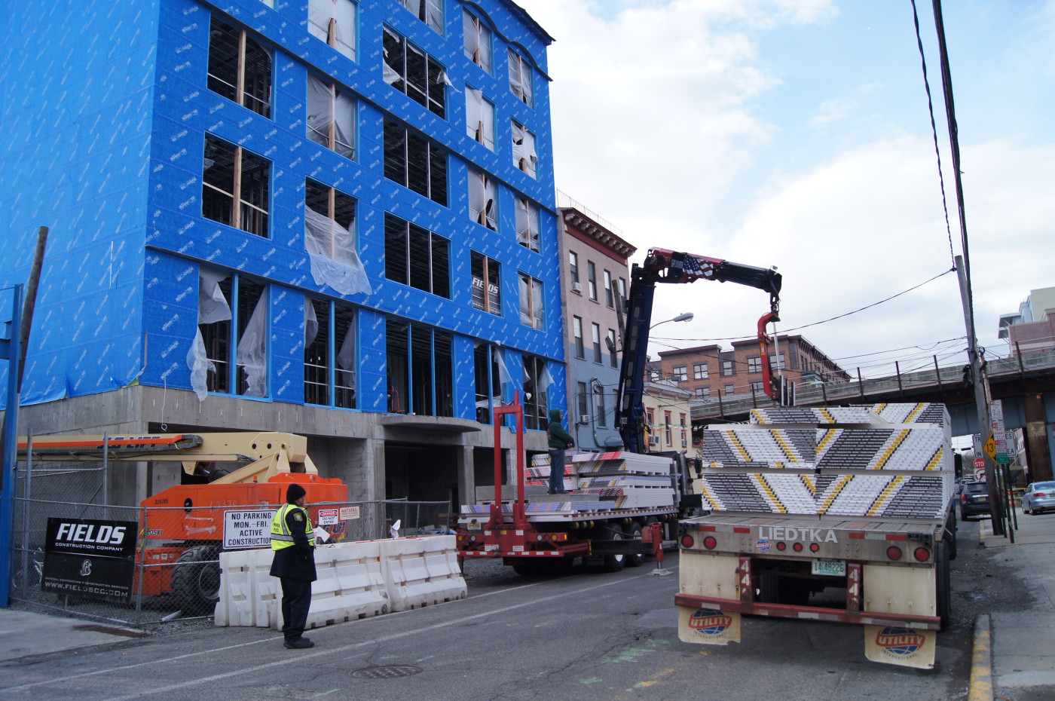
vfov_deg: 47.8
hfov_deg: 67.4
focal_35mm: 27
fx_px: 790
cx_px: 528
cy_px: 350
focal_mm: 18
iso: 100
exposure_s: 1/250
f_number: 5
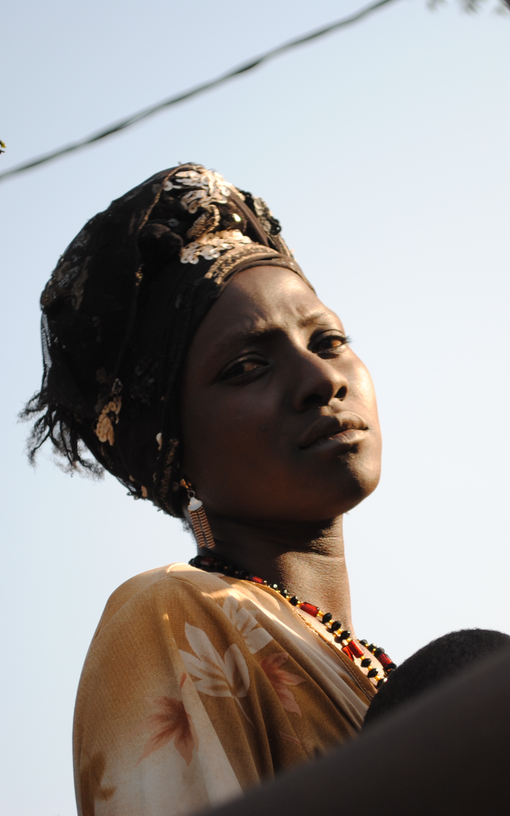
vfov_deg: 16.5
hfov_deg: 10.3
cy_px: 410
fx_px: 2819
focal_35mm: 127
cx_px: 332
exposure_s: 1/160
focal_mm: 55
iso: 100
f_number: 6.3
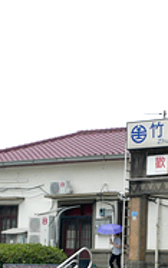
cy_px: 152
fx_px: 805
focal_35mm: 110
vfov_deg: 18.9
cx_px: 217
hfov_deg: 11.6
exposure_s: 1/640
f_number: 5.6
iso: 200
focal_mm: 13.9
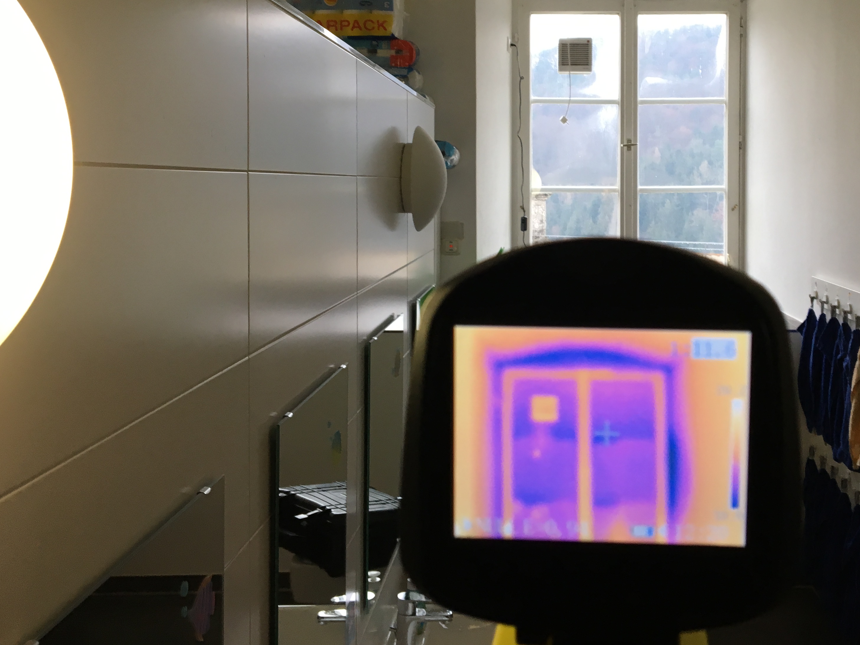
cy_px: 205
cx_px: 570
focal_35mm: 40
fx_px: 994
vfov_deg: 35.5
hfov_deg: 46.1
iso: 32
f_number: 2.2
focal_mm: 4.15
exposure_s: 1/33
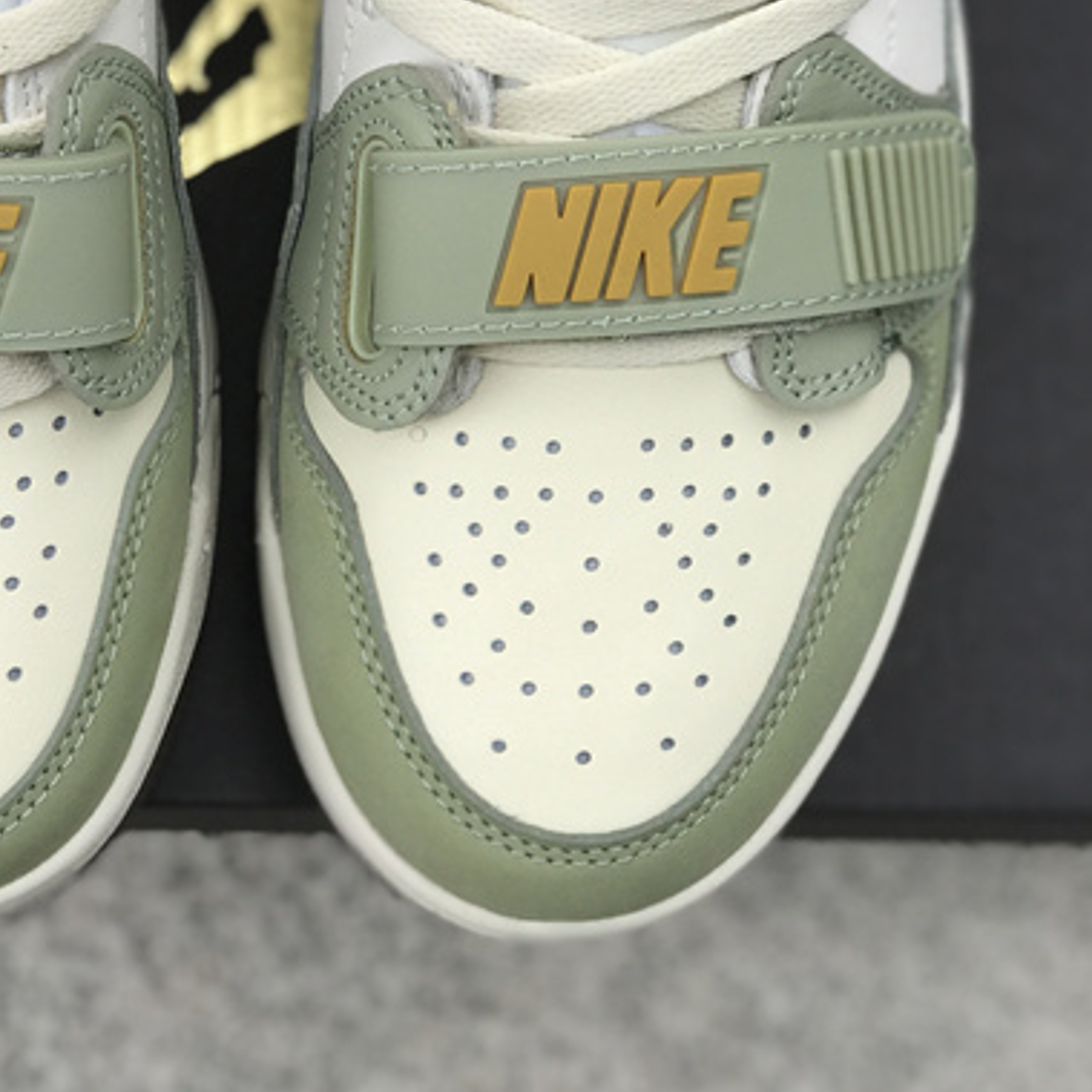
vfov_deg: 17.7
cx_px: 259
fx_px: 3498
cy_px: 375
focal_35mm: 98
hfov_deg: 17.6
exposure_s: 1/255
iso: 20
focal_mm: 6.6
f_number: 2.8
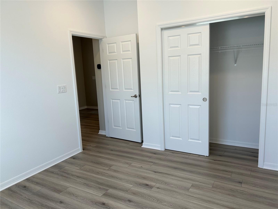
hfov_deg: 67.3
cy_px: 104
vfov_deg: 53.1
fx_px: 209
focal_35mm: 26
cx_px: 139
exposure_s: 1/120
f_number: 1.5
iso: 32
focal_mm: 5.7
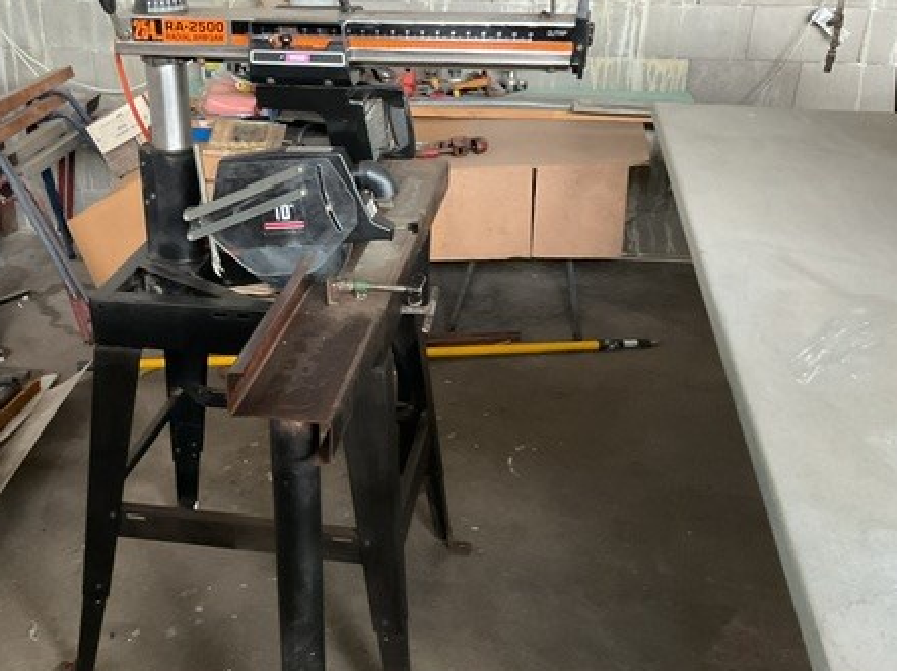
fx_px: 1088
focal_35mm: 42
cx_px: 319
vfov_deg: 34.1
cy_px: 434
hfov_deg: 44.3
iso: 400
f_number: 1.8
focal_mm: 3
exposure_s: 1/25
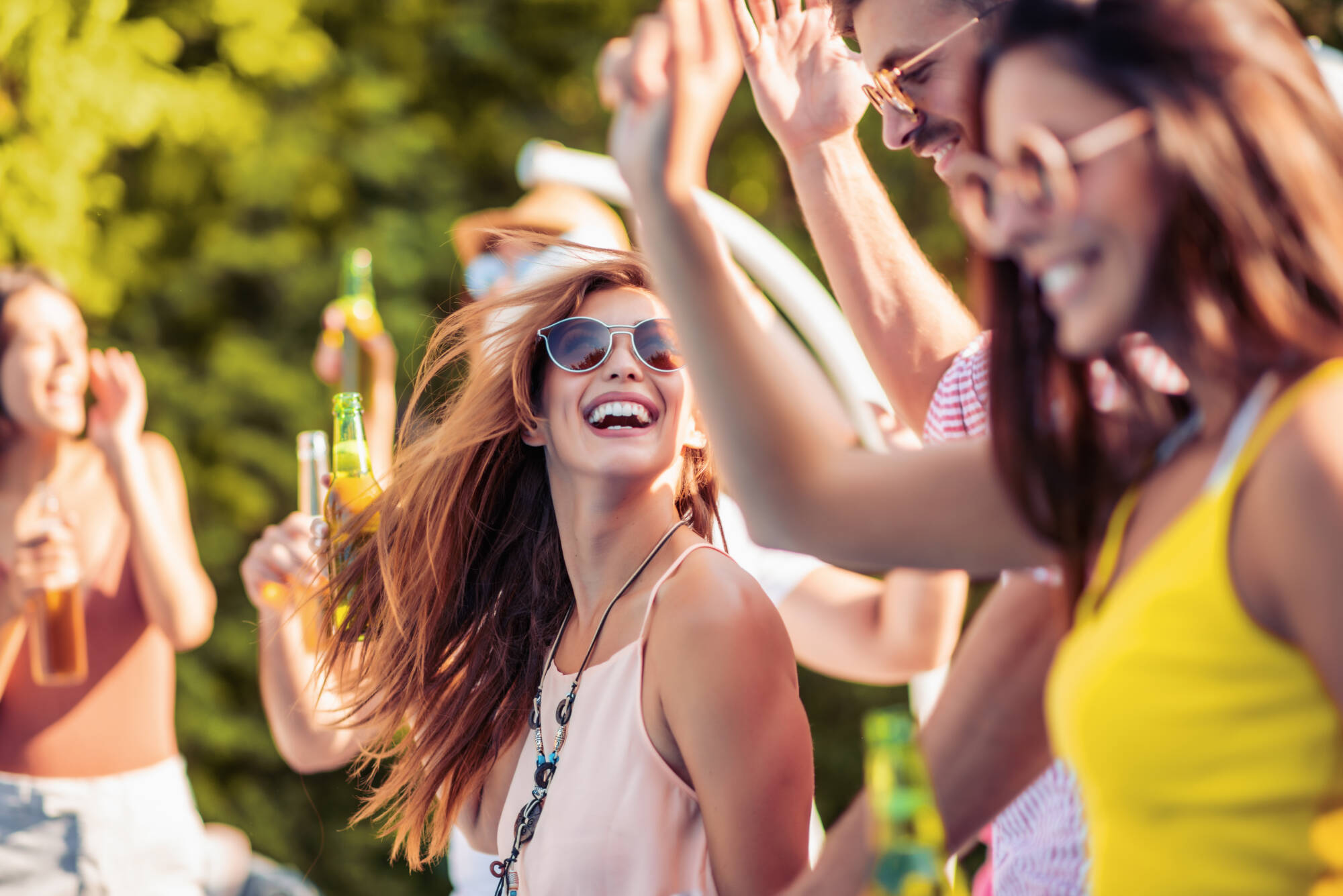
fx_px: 3172
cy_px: 448
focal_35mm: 85
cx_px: 672
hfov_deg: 23.9
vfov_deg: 16.1
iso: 100
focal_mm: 85
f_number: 2
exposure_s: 1/800
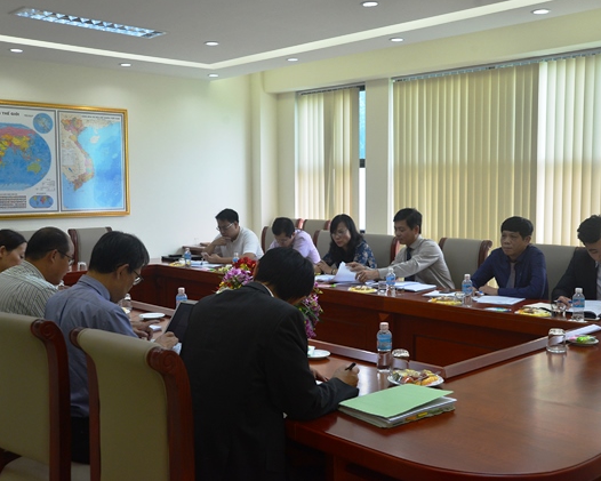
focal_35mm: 40
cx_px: 302
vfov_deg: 37.3
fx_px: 712
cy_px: 238
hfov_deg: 45.8
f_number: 8
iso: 1250
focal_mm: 35
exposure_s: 1/250
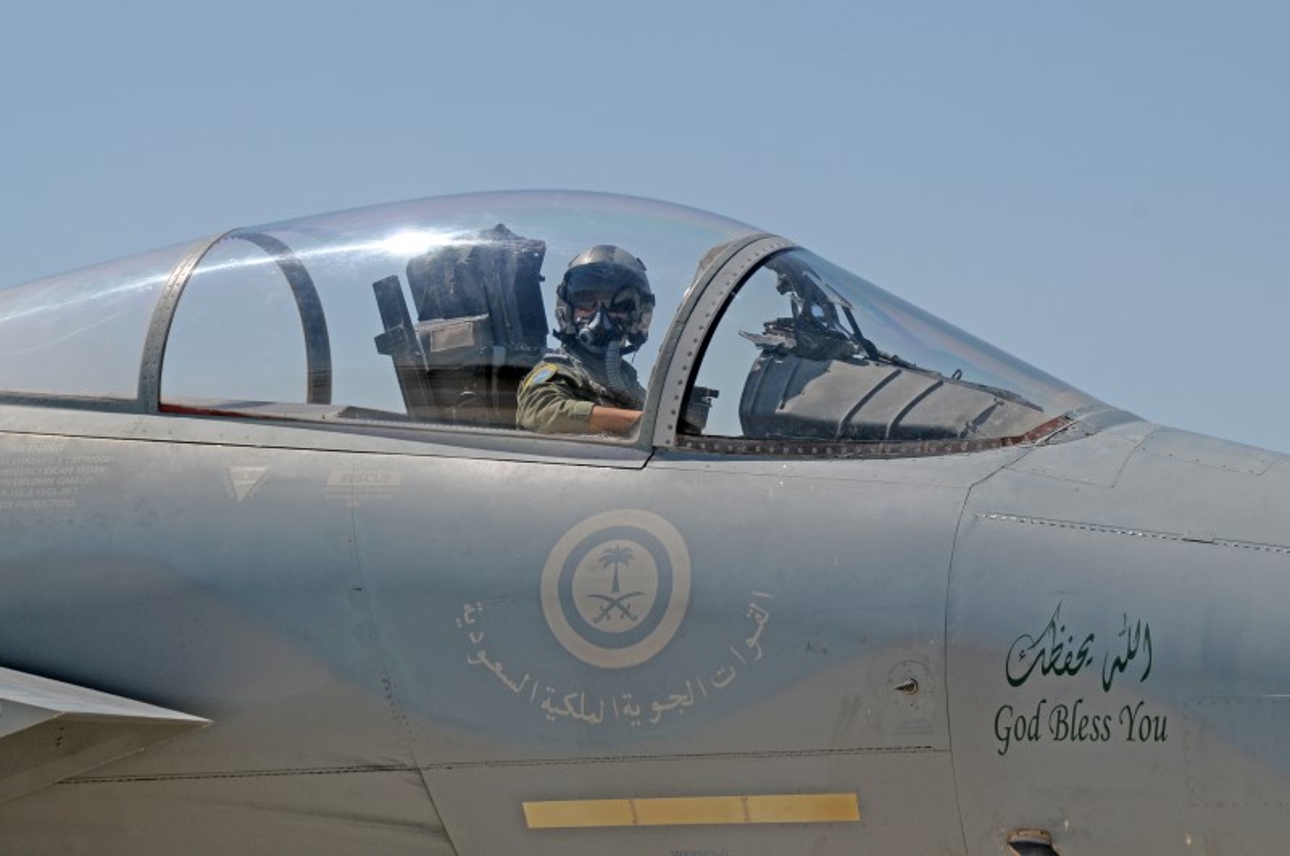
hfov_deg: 13.1
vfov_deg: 8.7
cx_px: 645
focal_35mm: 158
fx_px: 5636
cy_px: 428
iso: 200
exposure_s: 1/800
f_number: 9
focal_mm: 105
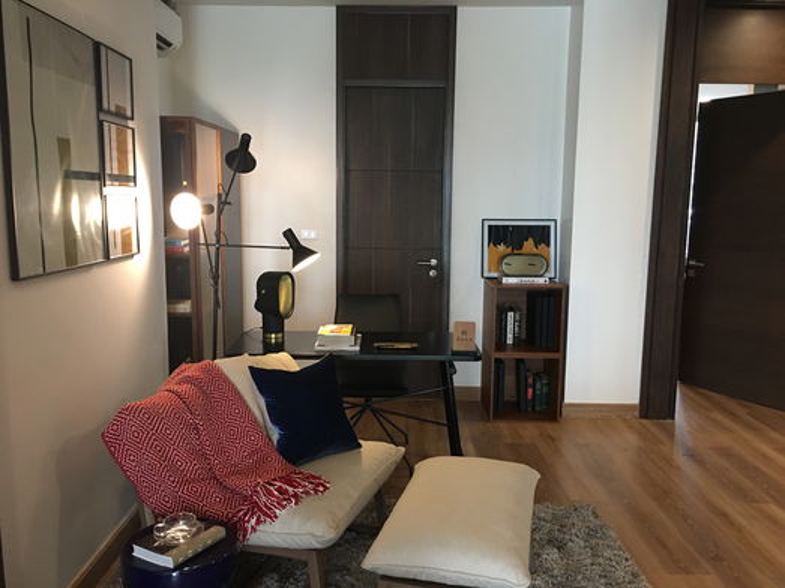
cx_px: 392
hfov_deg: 61.7
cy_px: 294
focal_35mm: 29
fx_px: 657
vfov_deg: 48.2
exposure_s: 1/17
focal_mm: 4.15
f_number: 2.2
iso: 100
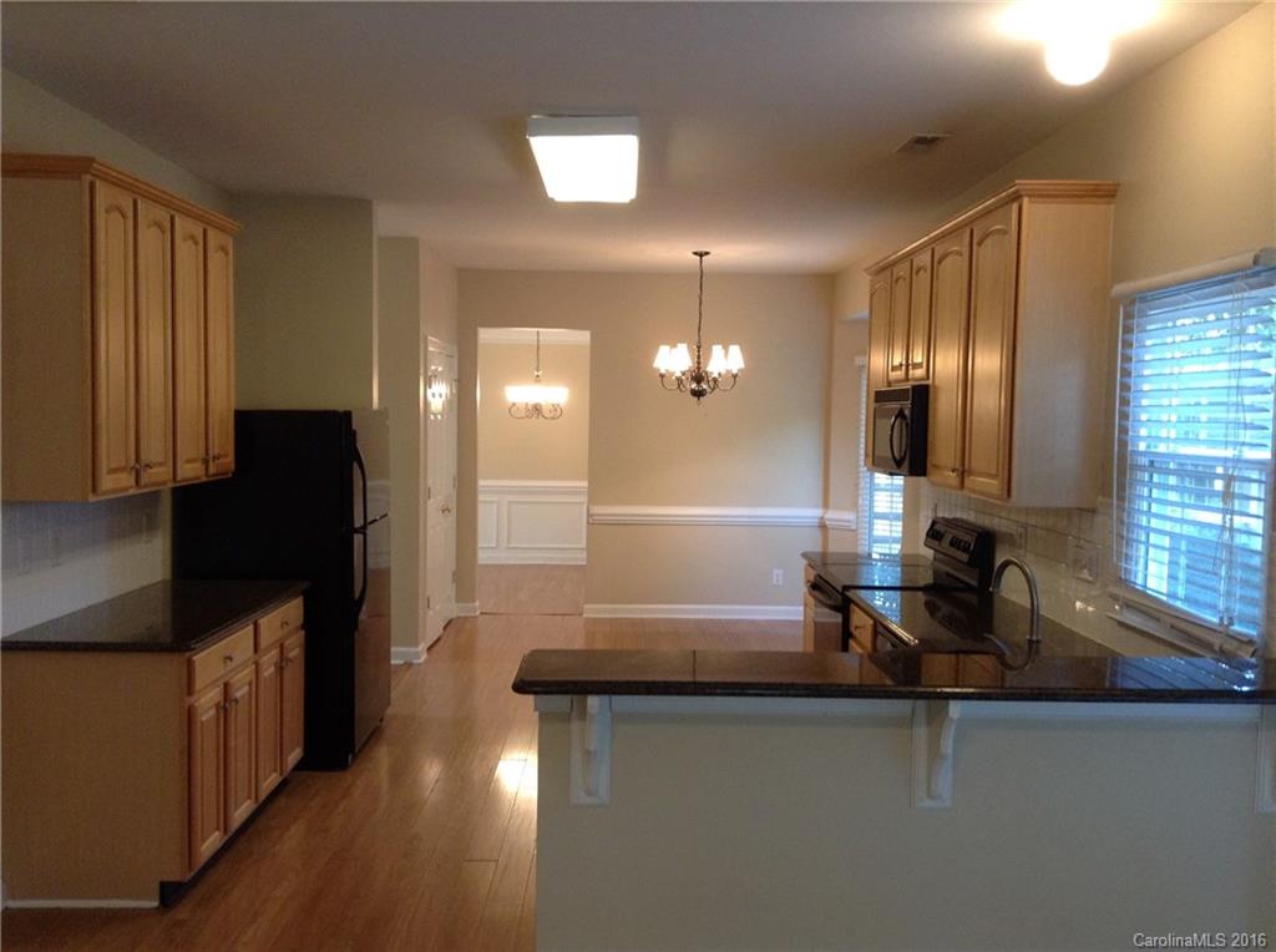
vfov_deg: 42.8
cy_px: 476
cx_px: 638
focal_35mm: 33
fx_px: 1214
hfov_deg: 55.4
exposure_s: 1/24
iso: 100
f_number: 2.4
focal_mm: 3.3
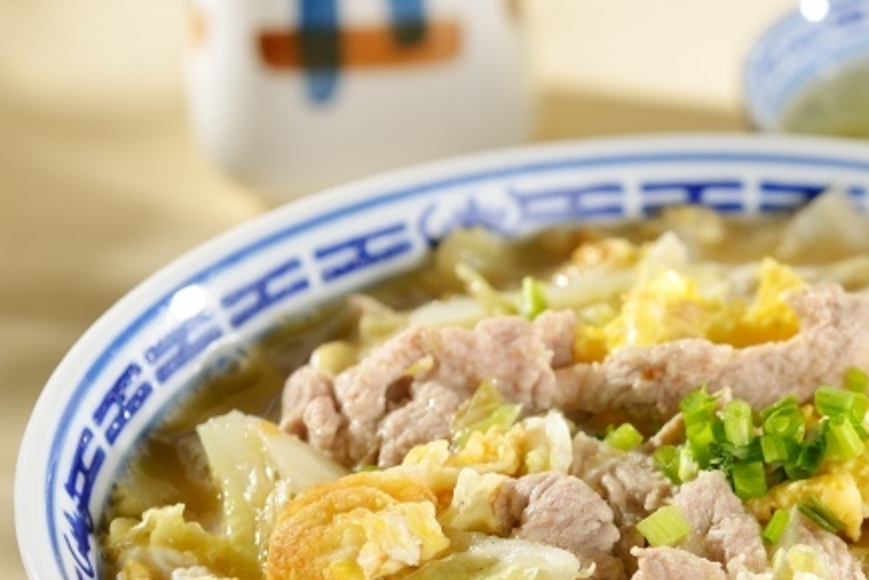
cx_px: 847
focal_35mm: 130
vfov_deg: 10.5
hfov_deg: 15.5
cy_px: 543
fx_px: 3139
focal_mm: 55
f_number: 5.6
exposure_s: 1/160
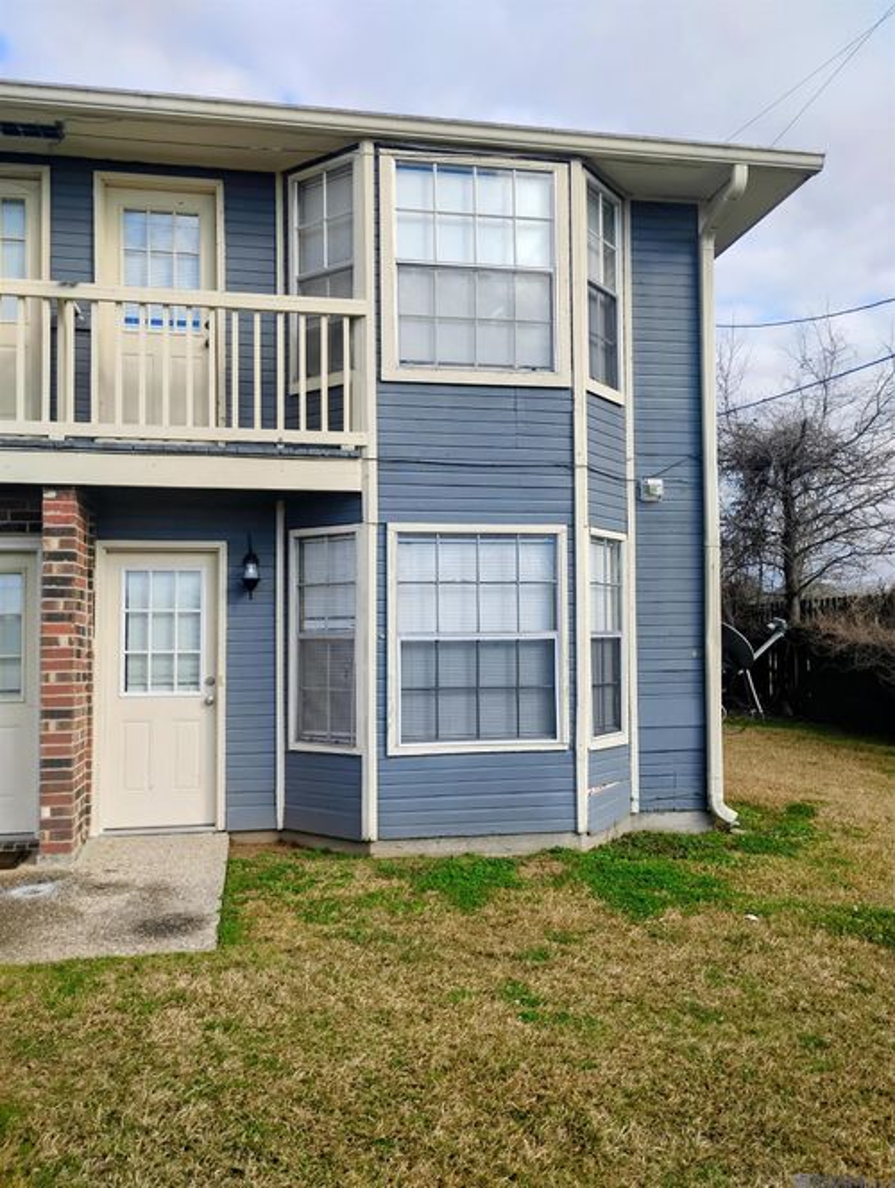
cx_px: 448
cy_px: 594
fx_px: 963
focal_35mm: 28
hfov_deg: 49.9
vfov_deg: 63.4
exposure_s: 1/462
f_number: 1.8
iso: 100
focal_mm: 4.26
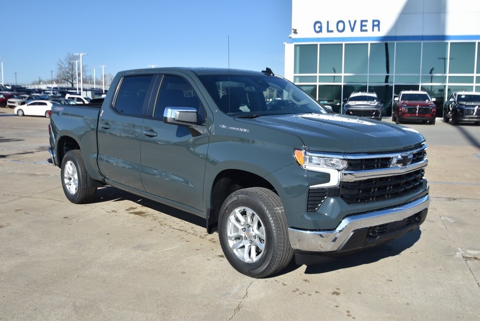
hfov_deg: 53.1
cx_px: 240
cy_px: 160
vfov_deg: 36.9
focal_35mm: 36
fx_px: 480
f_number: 4.5
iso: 100
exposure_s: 1/800
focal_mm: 24
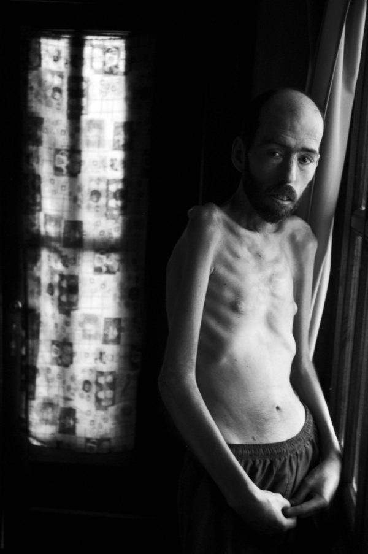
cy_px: 277
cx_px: 184
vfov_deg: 42.4
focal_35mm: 46
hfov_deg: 28.9
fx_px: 715
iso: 800
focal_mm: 31
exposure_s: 1/5
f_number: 2.8
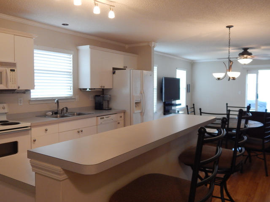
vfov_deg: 45.4
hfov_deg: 58.4
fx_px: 242
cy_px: 101
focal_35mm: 31
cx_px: 135
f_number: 3.2
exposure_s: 1/30
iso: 320
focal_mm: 5.6
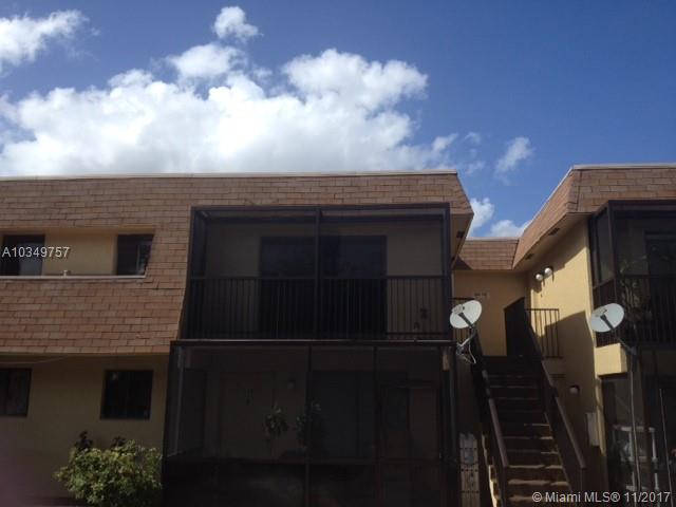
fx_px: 683
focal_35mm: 35
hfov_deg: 52.6
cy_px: 254
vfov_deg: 40.7
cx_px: 338
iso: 50
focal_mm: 4.28
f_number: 2.4
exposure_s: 1/1972
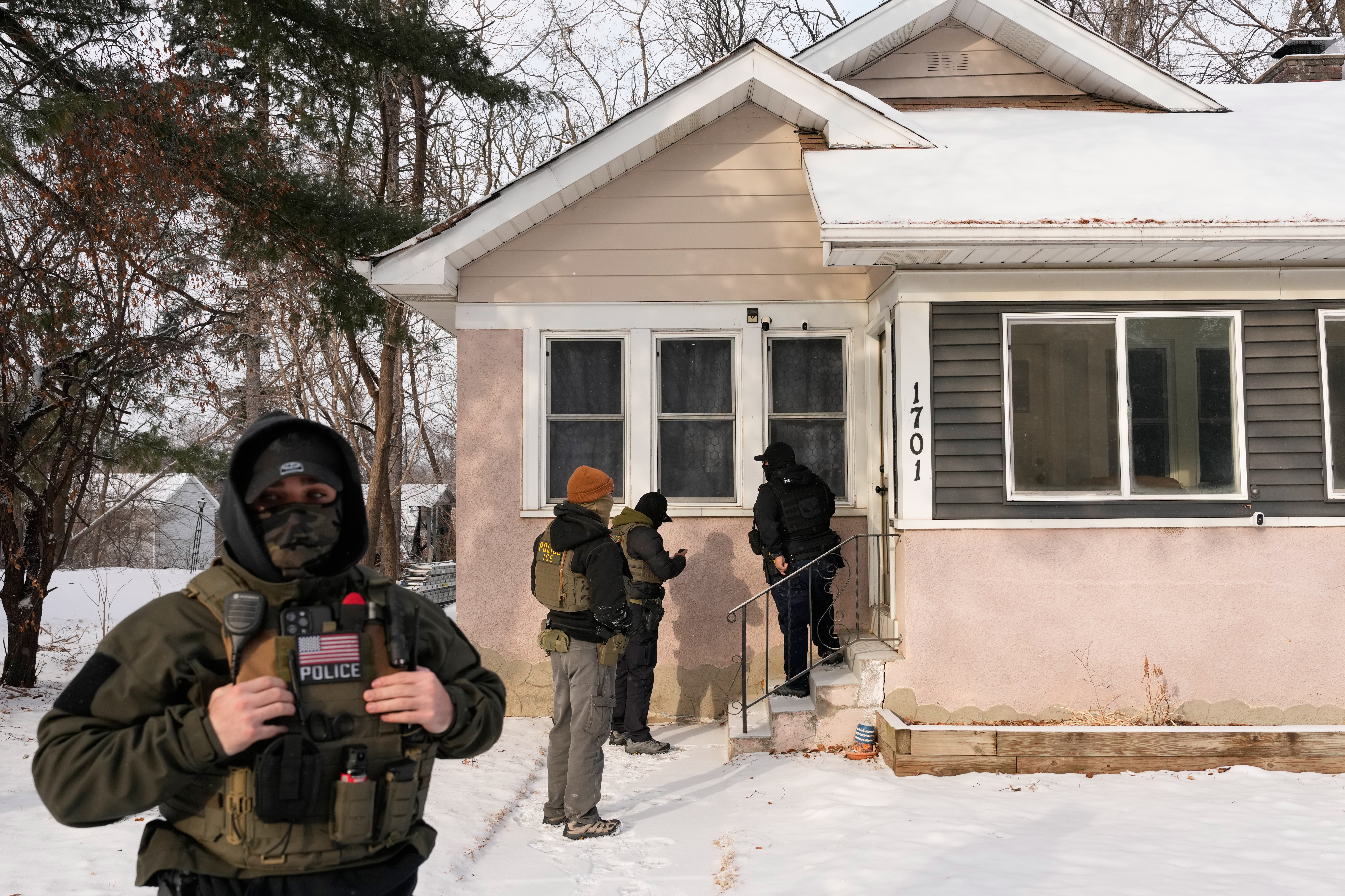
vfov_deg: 41.1
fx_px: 1195
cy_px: 448
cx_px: 672
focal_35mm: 32
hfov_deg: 58.7
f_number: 5.6
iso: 640
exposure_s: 1/1250
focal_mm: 32
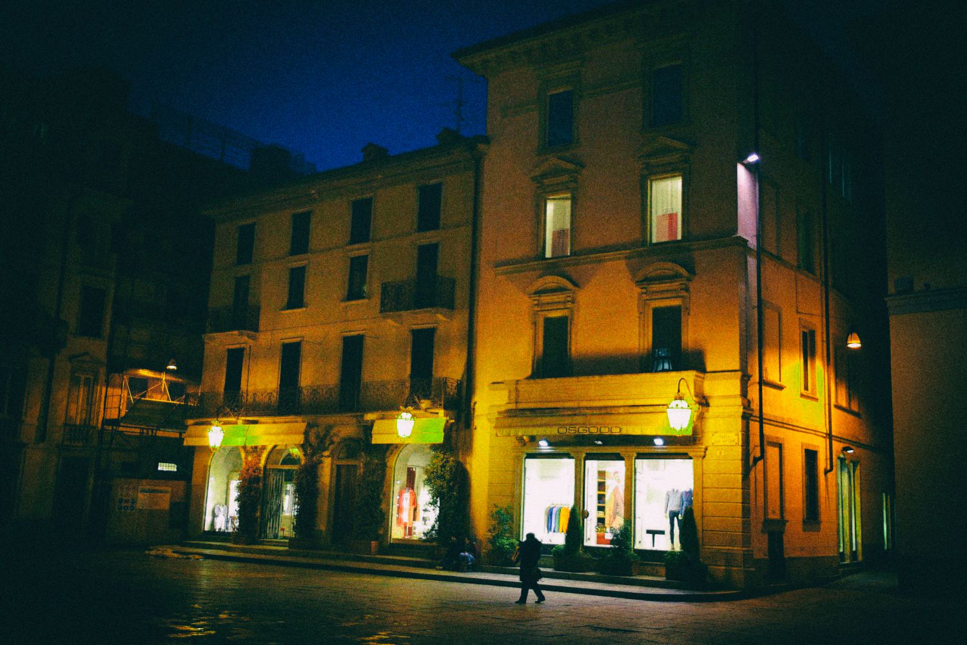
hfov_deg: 53.1
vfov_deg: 36.9
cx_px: 484
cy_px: 322
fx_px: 967
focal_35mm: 36
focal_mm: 24
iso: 800
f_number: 2.8
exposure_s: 1/80
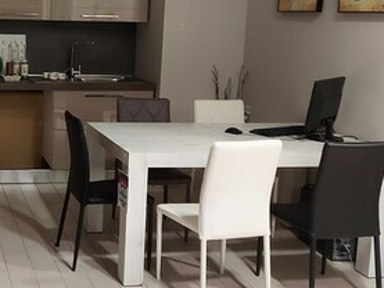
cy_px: 79
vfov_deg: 27.7
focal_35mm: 52
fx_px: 577
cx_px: 26
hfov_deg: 34.4
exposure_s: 1/24
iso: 400
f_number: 1.8
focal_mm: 5.23
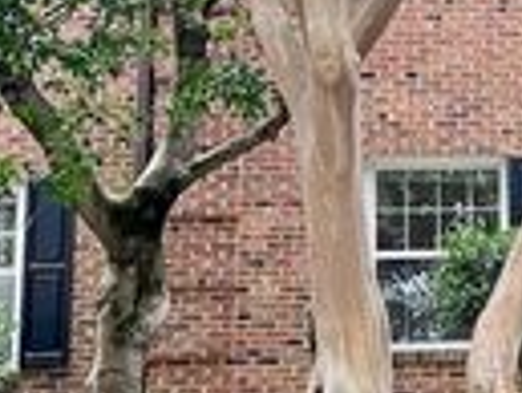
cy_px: 249
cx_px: 660
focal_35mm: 93
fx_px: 1404
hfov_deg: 19.6
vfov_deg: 15.9
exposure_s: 1/121
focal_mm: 6.86
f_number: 1.78
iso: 250
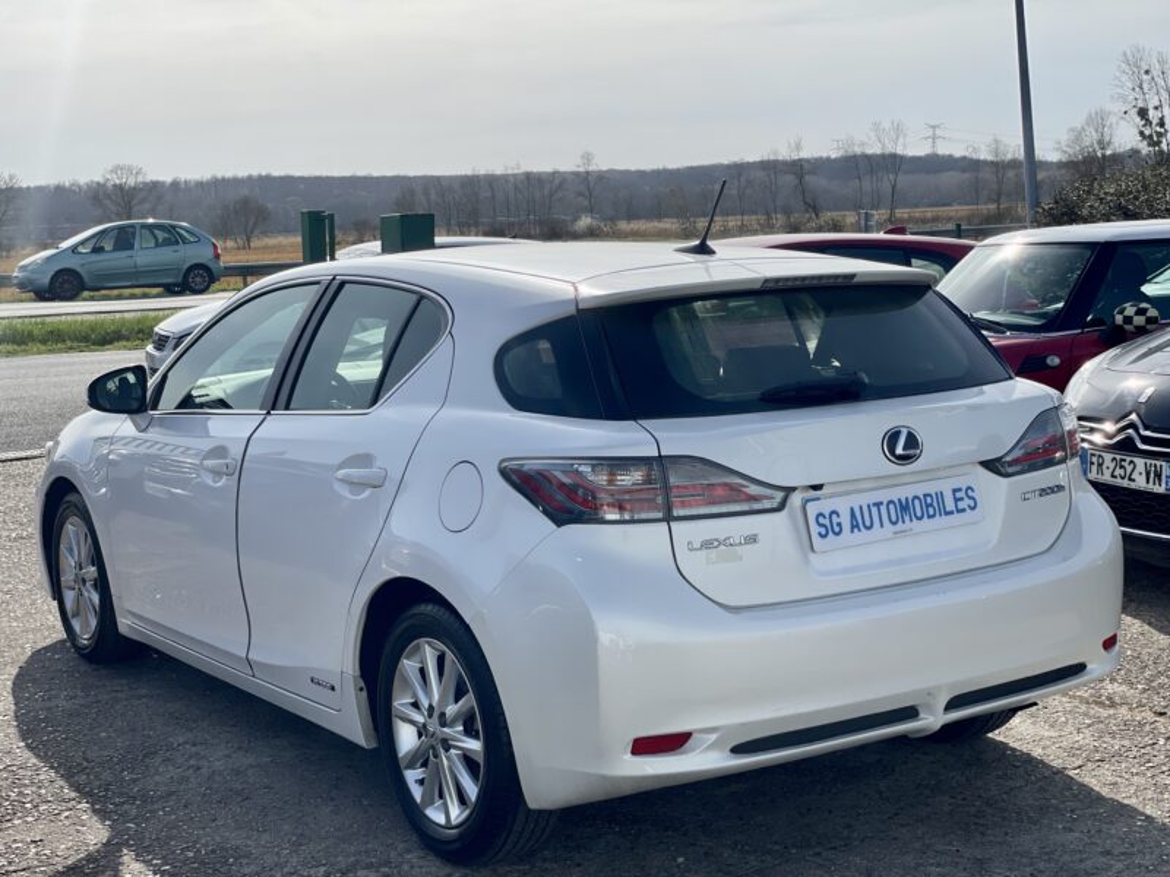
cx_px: 585
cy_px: 438
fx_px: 1758
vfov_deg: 28.0
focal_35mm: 52
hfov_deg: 36.8
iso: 32
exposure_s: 1/2994
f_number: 2
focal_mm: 6
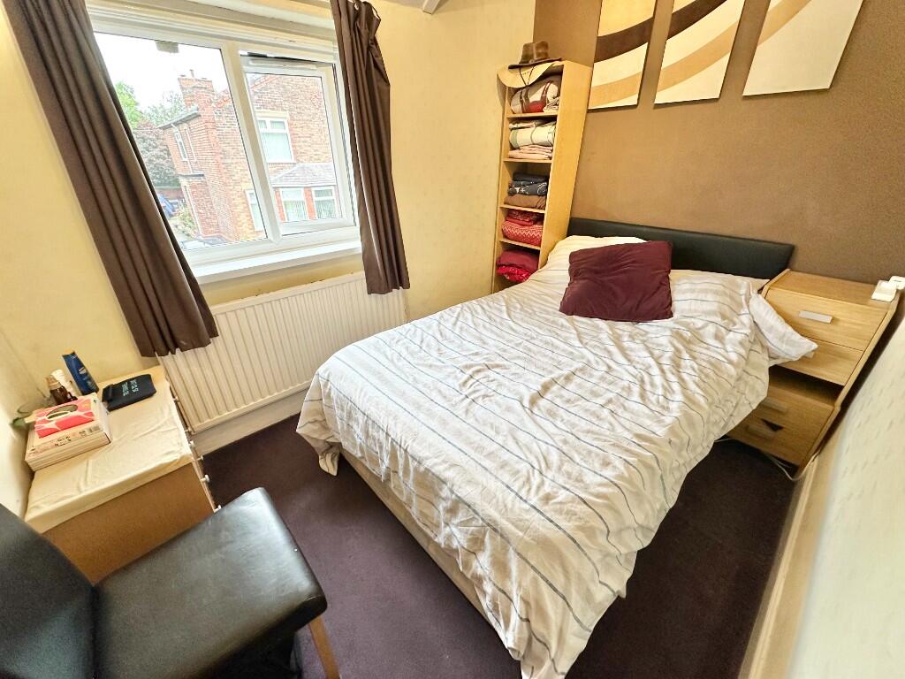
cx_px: 452
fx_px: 366
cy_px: 340
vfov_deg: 85.7
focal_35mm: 14
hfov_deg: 102.1
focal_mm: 2.22
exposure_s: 1/100
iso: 160
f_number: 2.2
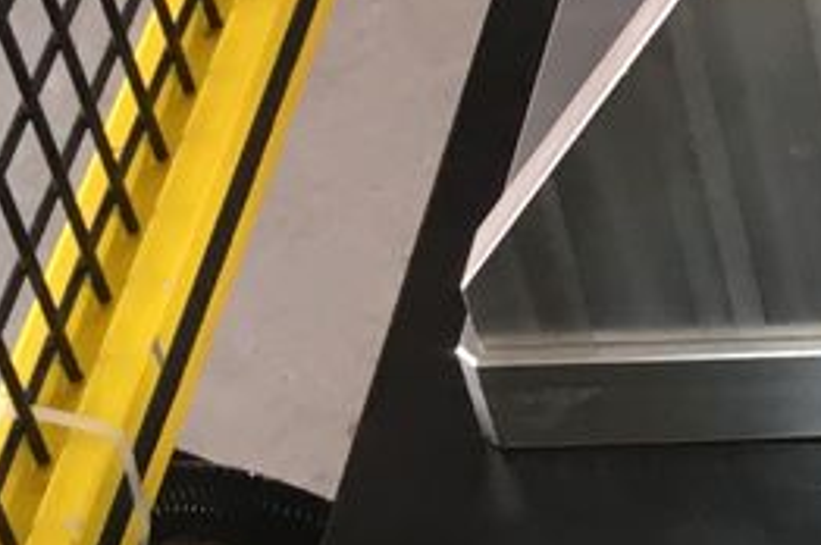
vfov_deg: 8.2
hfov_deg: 10.4
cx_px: 2068
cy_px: 16
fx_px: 3781
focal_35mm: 166
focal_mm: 4.15
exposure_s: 1/33
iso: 80
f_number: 2.2
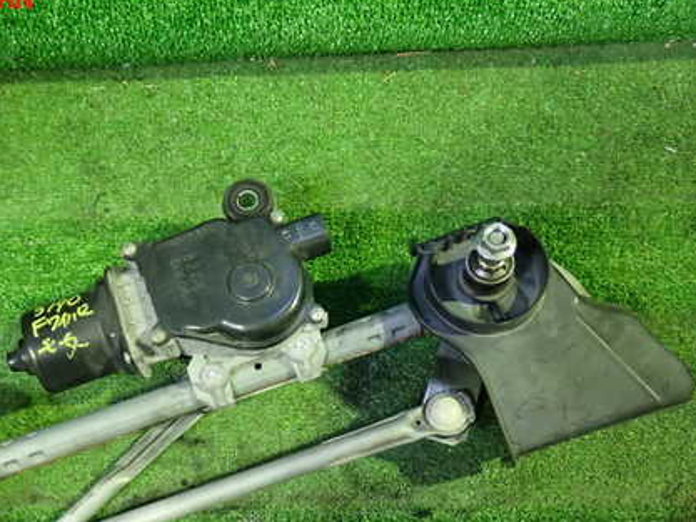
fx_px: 925
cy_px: 352
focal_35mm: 46
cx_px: 230
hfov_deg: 40.7
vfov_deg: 31.3
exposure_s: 1/30
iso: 800
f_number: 2.4
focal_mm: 5.79
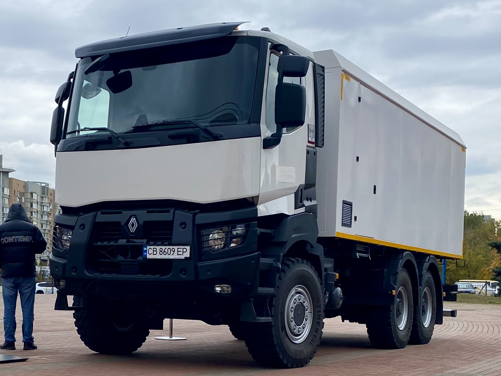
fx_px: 376
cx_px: 250
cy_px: 188
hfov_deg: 67.3
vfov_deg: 53.1
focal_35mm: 26
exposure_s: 1/1103
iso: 32
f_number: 1.8
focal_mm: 4.25
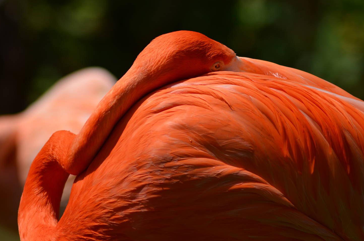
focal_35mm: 381
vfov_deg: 3.6
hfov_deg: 5.4
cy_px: 128
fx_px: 3845
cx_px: 190
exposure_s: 1/2000
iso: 200
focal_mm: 230
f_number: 5.6
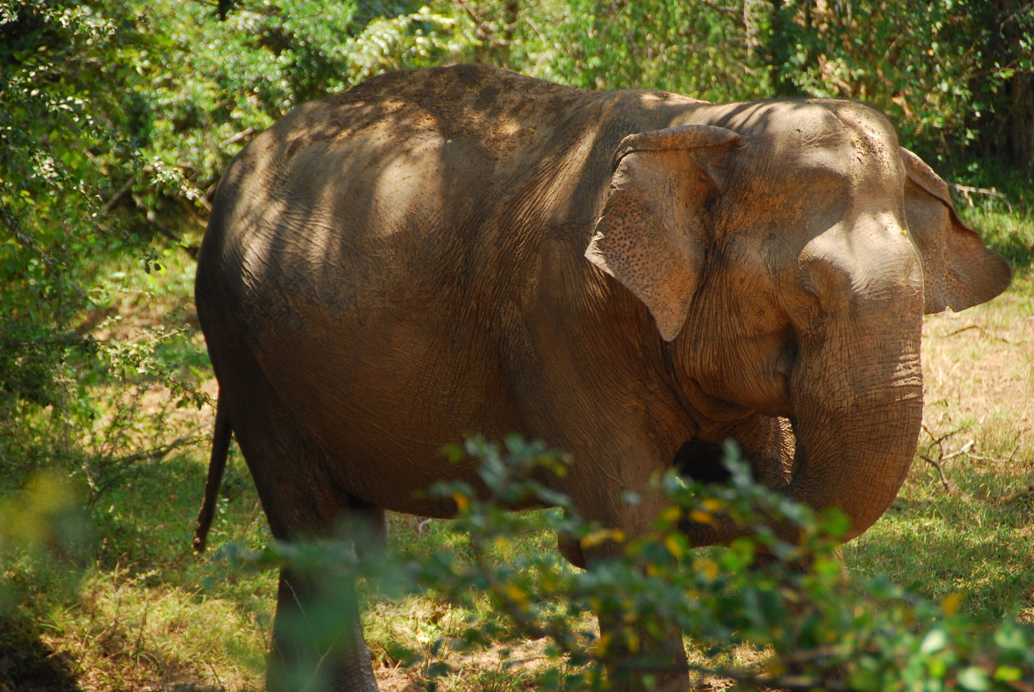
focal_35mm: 255
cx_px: 517
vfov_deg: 5.4
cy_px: 346
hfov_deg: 8.1
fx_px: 7333
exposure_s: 1/200
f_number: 5.6
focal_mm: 170
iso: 200
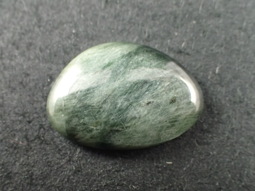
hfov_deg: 33.8
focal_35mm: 57
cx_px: 128
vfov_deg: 25.7
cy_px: 96
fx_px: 420
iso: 800
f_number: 3.5
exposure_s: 1/80
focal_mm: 10.29
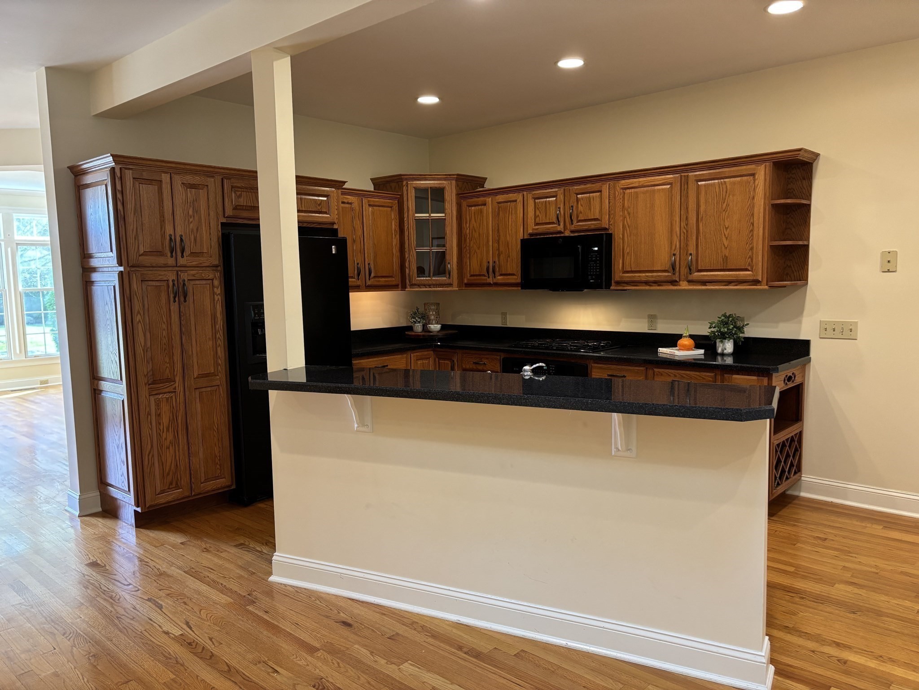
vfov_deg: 53.1
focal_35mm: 26
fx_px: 690
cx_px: 460
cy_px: 345
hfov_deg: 67.3
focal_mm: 5.96
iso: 160
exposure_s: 1/60
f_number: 1.6
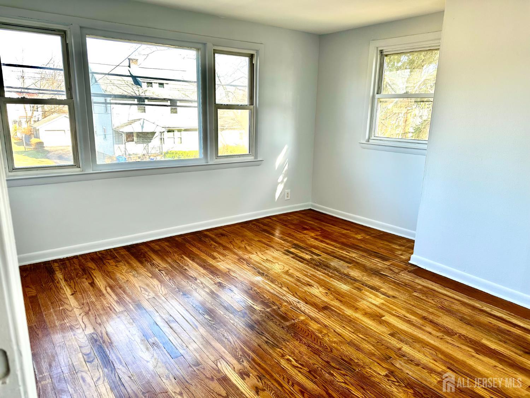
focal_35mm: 24
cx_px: 265
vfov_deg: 56.8
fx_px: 367
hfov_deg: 71.6
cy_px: 199
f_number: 1.78
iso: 80
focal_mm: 6.86
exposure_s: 1/165
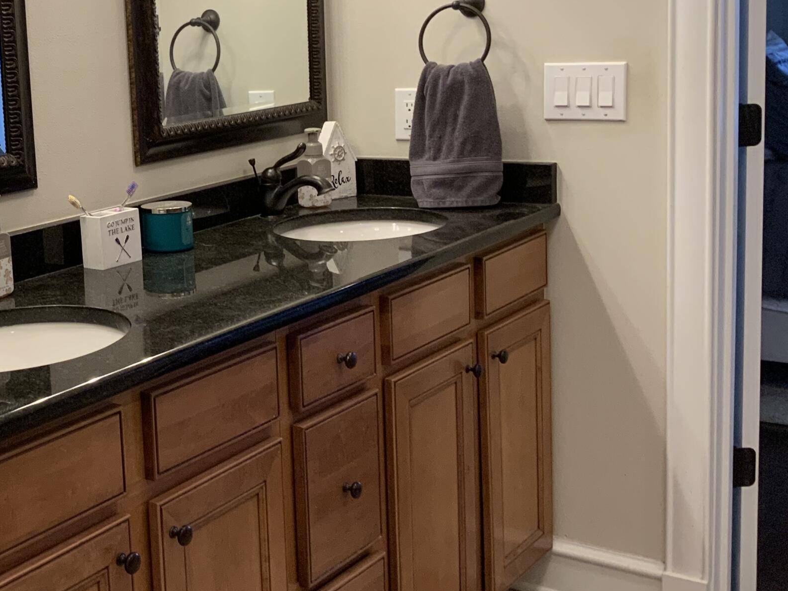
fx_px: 1252
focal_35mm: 55
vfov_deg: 26.4
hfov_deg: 33.0
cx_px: 69
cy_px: 208
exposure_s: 1/60
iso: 80
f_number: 1.8
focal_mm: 3
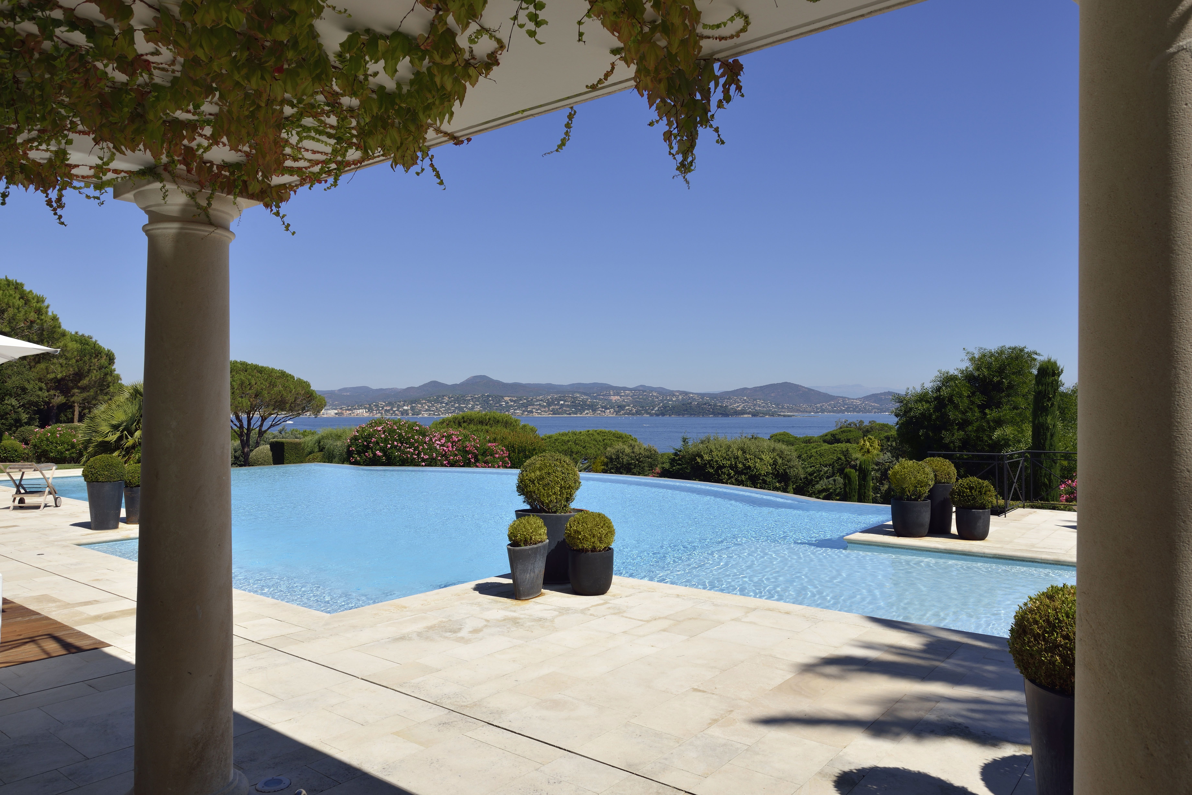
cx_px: 596
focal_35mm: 24
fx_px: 795
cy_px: 398
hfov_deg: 73.7
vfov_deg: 53.2
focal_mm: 24
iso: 100
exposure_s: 1/250
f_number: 11
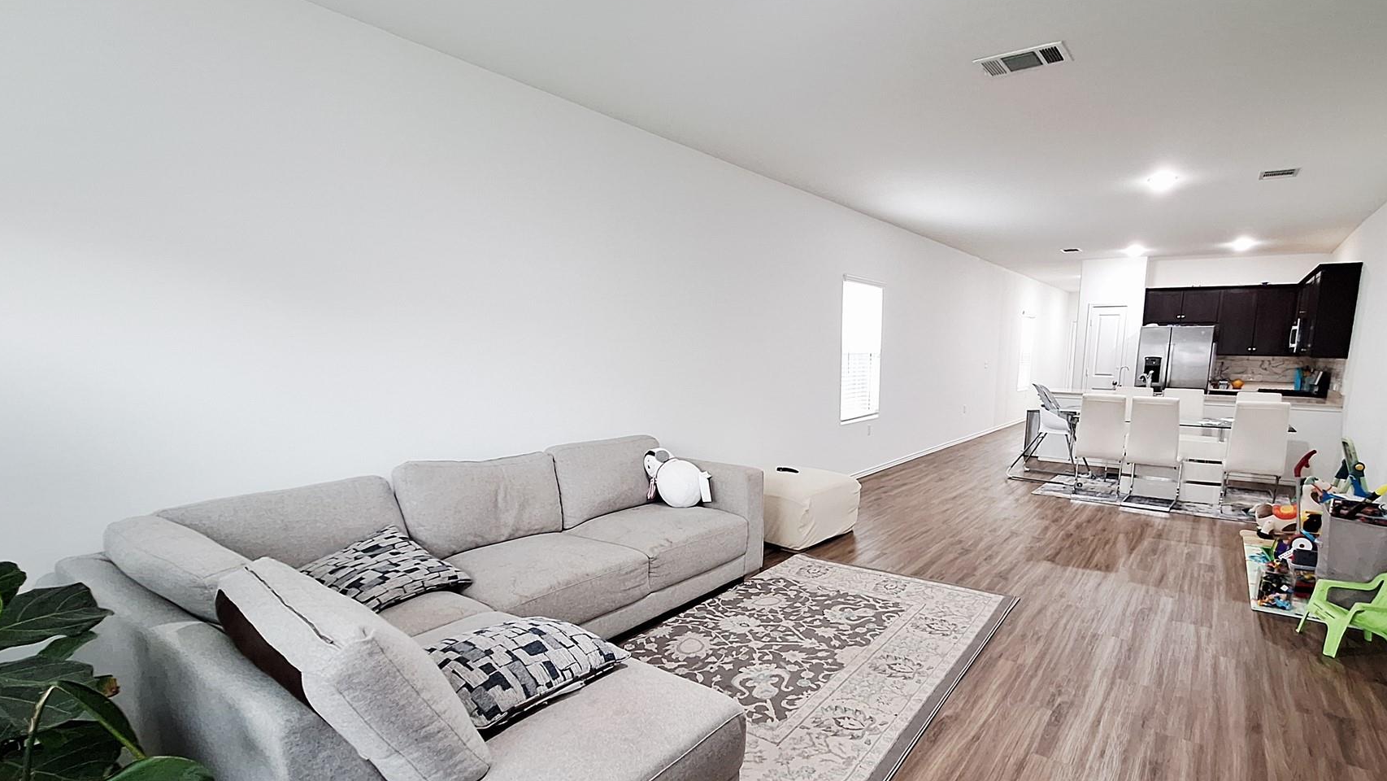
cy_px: 469
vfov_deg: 63.4
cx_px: 815
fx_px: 625
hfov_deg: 94.9
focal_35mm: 17
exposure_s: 1/24
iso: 200
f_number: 2.2
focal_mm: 1.74
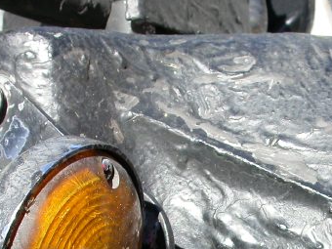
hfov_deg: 18.4
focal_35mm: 106
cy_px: 285
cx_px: 242
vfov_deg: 13.6
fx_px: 1017
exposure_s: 1/164
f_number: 5.6
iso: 100
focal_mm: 9.3
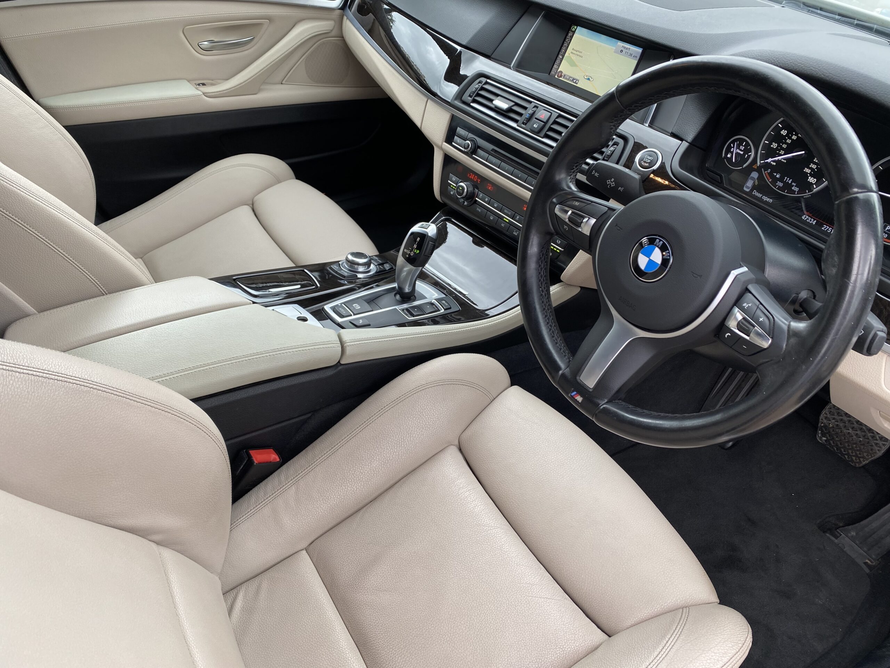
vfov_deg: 53.1
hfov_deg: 67.3
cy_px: 334
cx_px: 445
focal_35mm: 26
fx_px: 668
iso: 50
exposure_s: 1/122
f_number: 1.8
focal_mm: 4.25
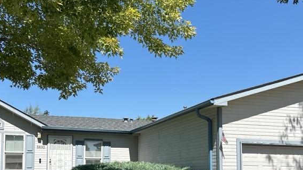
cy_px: 143
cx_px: 141
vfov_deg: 24.8
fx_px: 377
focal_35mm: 47
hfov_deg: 43.7
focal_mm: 6.86
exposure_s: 1/5263
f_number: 1.78
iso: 80
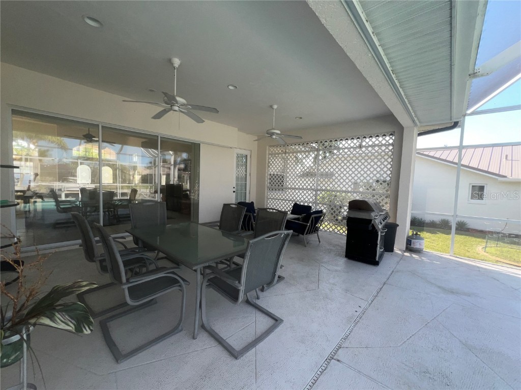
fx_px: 196
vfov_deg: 89.9
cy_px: 195
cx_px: 260
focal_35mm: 13
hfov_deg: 106.2
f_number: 1.8
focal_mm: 1.57
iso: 25
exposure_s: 1/197
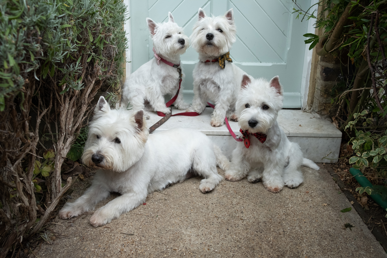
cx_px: 194
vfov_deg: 37.9
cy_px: 129
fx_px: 376
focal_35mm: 35
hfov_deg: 54.4
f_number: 5.6
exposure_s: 1/1000
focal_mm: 23
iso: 800
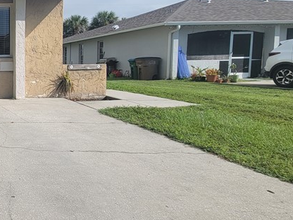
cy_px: 87
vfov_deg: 43.9
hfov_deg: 39.5
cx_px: -64
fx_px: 271
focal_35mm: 32
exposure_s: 1/2476
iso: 50
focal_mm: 2.2
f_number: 2.2
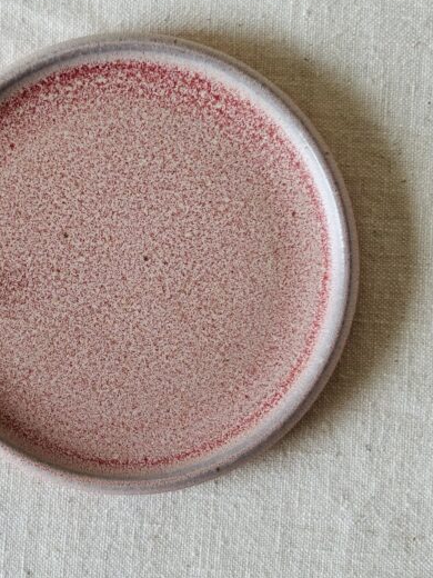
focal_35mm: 80
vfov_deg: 24.4
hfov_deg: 18.4
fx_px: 1334
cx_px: 135
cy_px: 268
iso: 32
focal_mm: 5.96
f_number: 1.6
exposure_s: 1/294
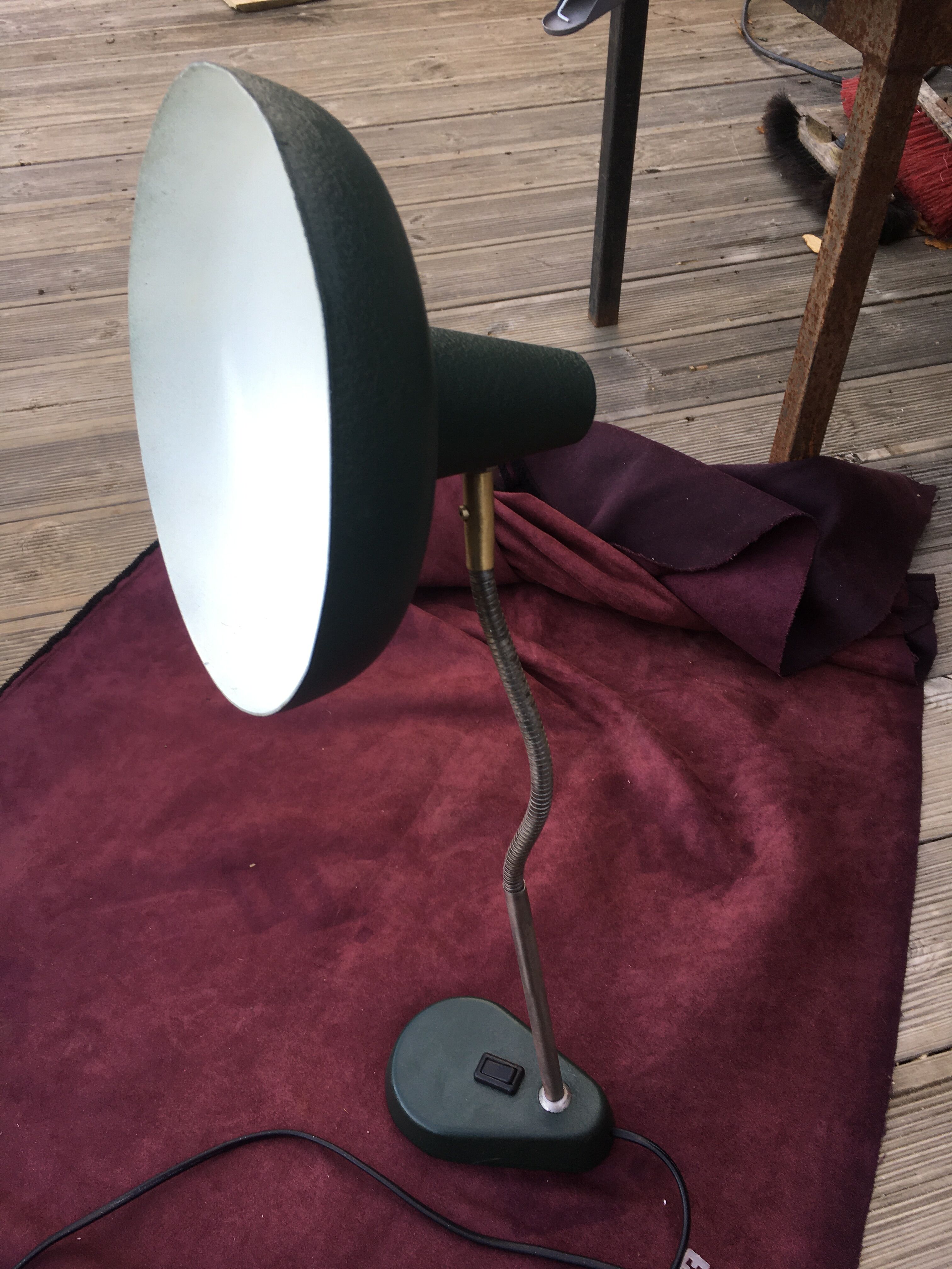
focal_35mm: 29
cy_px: 634
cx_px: 476
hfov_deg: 48.2
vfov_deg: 61.7
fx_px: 1063
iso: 25
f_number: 2.2
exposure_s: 1/50
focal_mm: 4.15
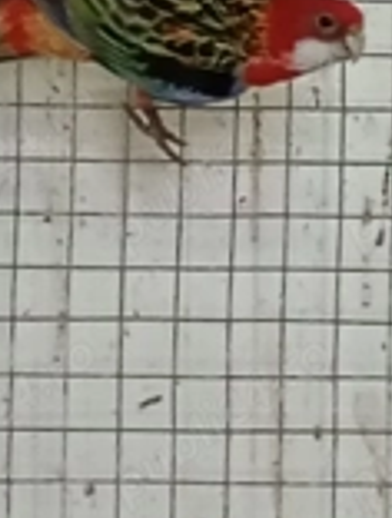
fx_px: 4205
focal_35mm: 280
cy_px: 219
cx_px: 103
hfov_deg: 5.3
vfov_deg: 7.1
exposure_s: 1/25
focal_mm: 4.22
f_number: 1.8
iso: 3196
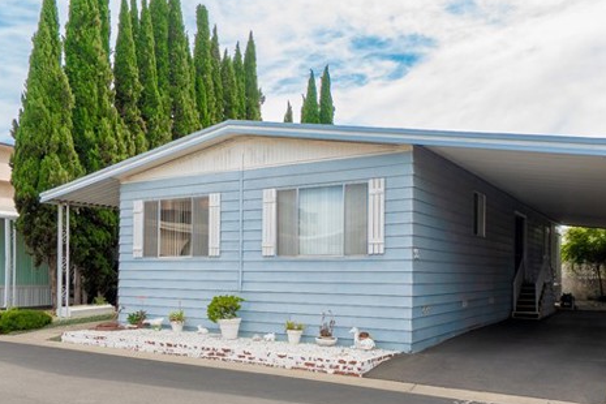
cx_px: 298
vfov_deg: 39.6
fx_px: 555
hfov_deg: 57.2
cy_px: 261
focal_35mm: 33
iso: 100
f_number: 7.1
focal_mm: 10
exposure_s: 1/125
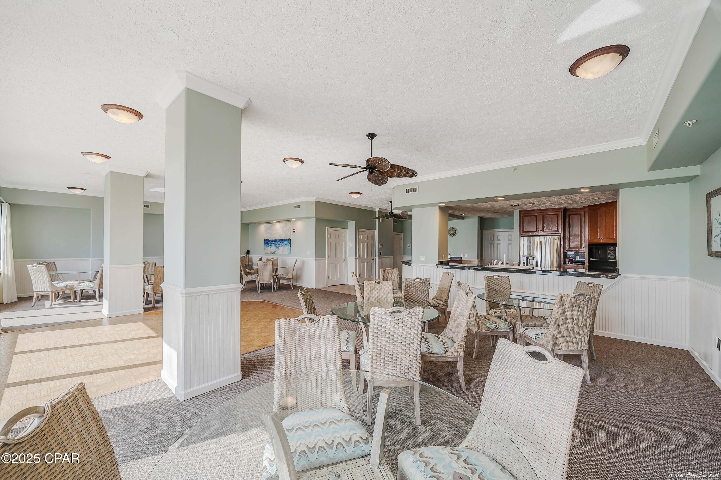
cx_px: 360
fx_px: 260
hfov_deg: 108.3
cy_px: 240
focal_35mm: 13
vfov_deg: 85.4
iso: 100
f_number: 5.6
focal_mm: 13
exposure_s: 1/60
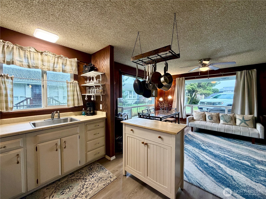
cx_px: 133
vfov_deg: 85.7
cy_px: 100
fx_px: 108
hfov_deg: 102.1
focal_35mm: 14
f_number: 2.2
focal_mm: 2.22
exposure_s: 1/60
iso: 200
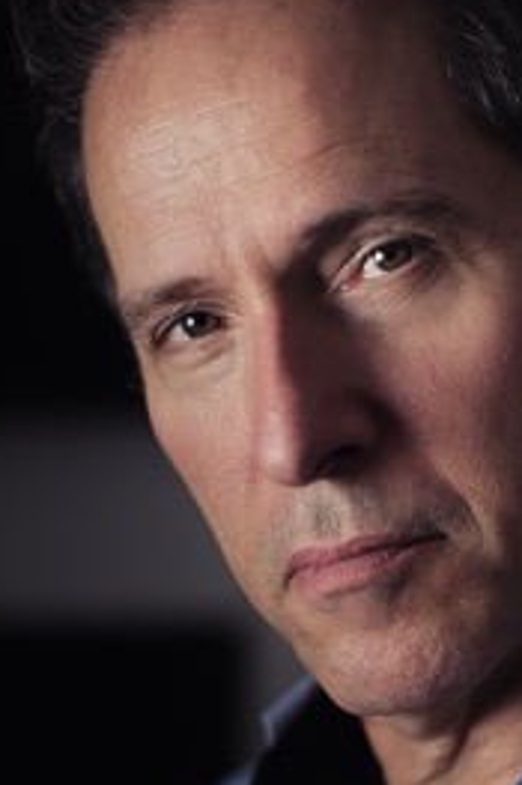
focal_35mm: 160
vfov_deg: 12.8
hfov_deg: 8.6
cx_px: 264
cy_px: 609
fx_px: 3484
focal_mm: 56
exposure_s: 1/100
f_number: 1.4
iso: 160
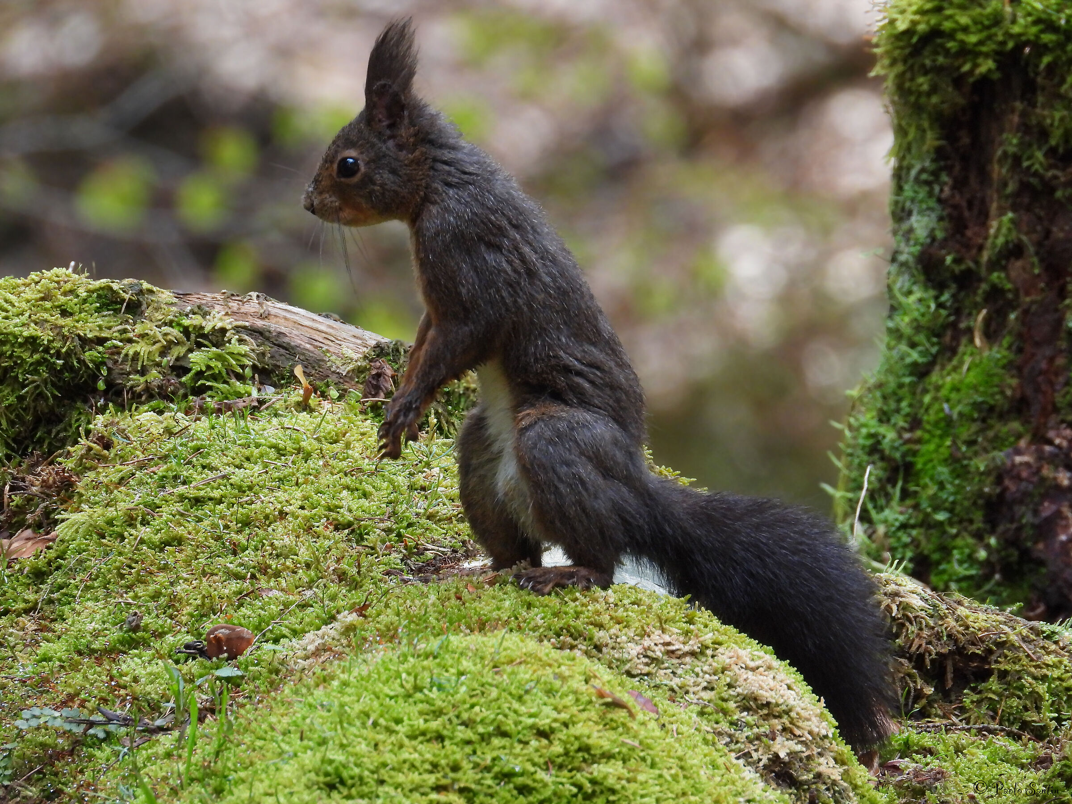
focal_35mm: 1000
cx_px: 536
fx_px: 30968
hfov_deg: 2.0
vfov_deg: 1.5
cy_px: 402
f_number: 5.6
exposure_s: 1/125
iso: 400
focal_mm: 180
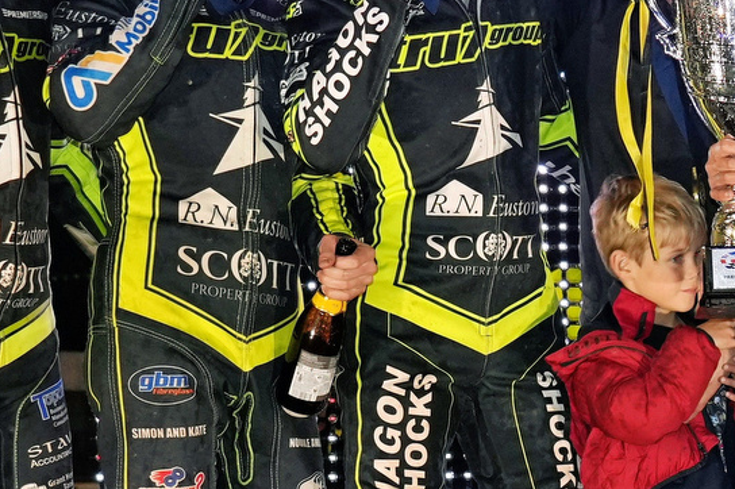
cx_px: 707
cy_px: 401
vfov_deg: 12.0
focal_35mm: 114
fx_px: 2326
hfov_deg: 17.6
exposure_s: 1/80
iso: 1250
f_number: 4
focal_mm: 31
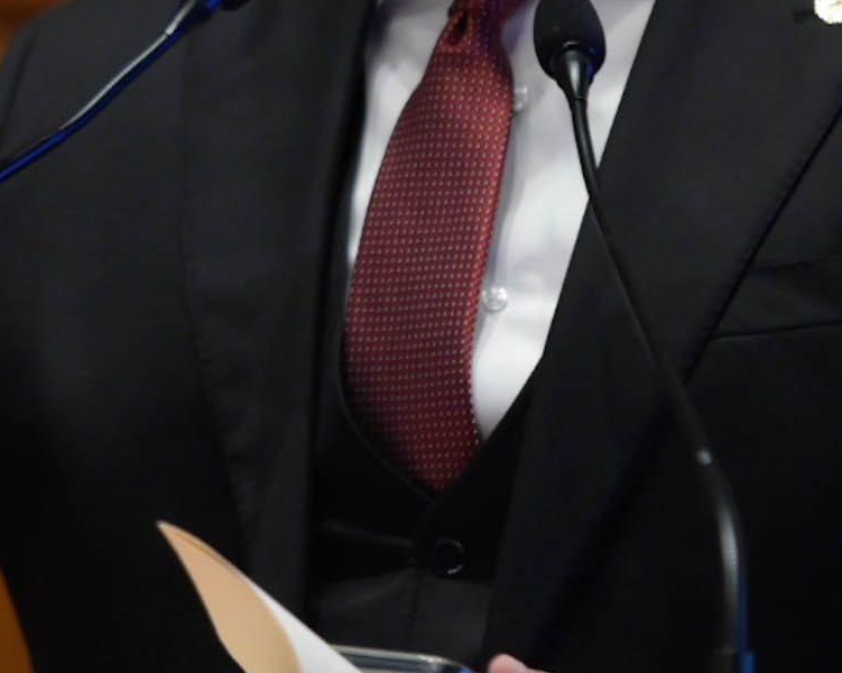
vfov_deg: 3.6
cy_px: -68
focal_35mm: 425
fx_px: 10585
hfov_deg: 4.6
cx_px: 238
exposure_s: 1/400
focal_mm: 170
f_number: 2.8
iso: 3200
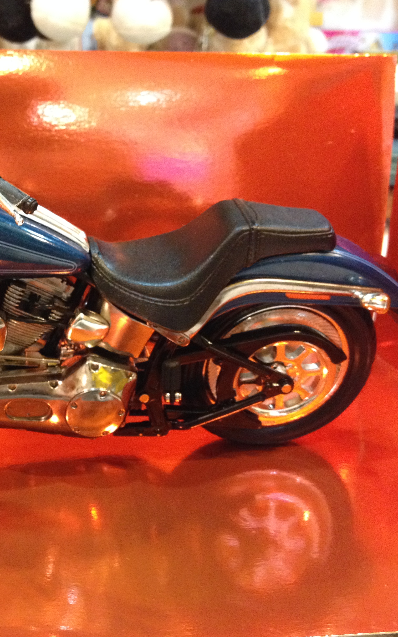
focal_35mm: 50
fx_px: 868
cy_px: 318
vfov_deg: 40.3
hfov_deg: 25.1
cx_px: 46
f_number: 2.4
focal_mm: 4.28
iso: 400
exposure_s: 1/15
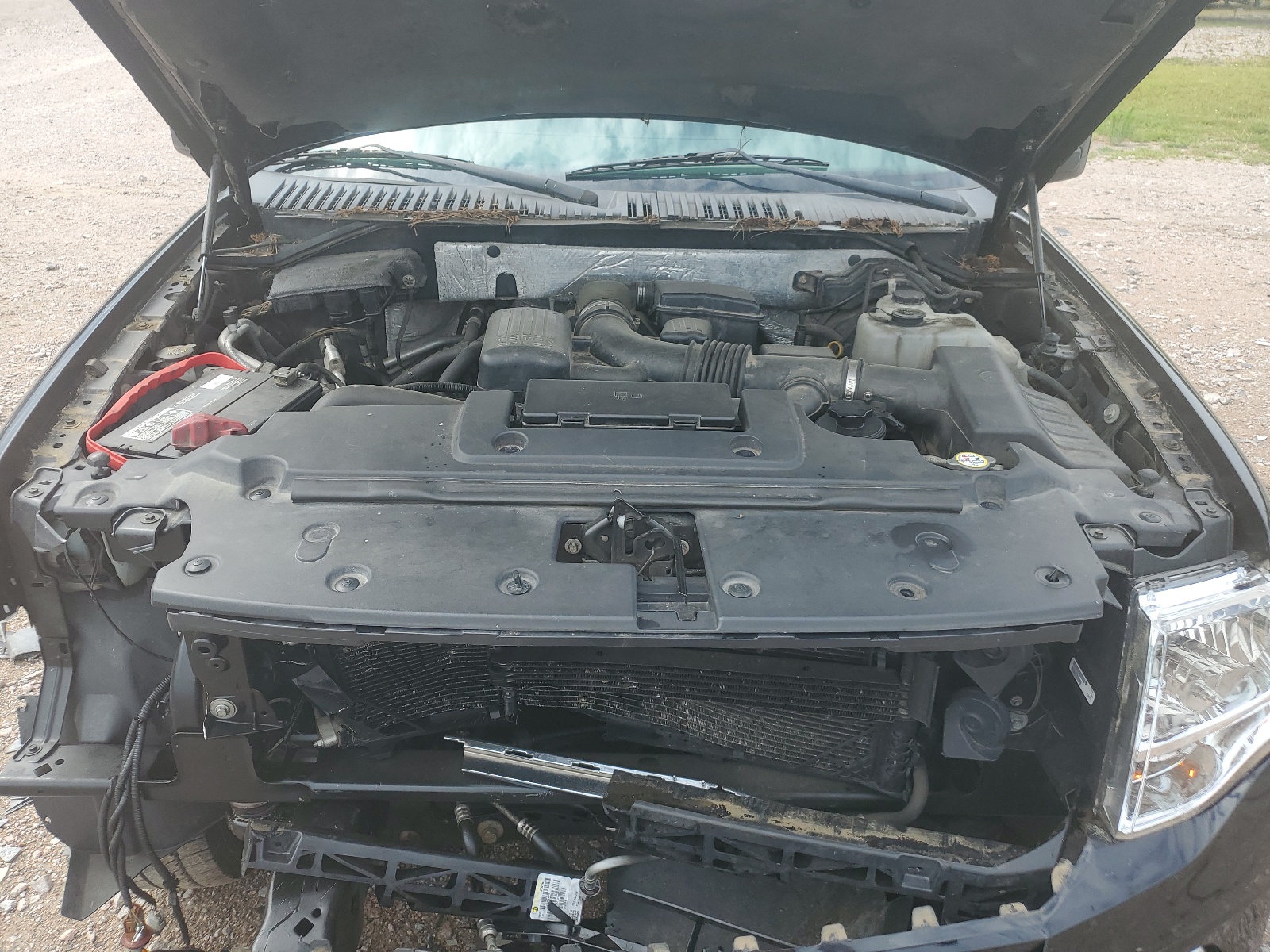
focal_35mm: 26
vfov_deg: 53.1
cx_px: 635
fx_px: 954
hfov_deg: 67.3
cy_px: 476
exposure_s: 1/833
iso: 50
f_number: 1.5
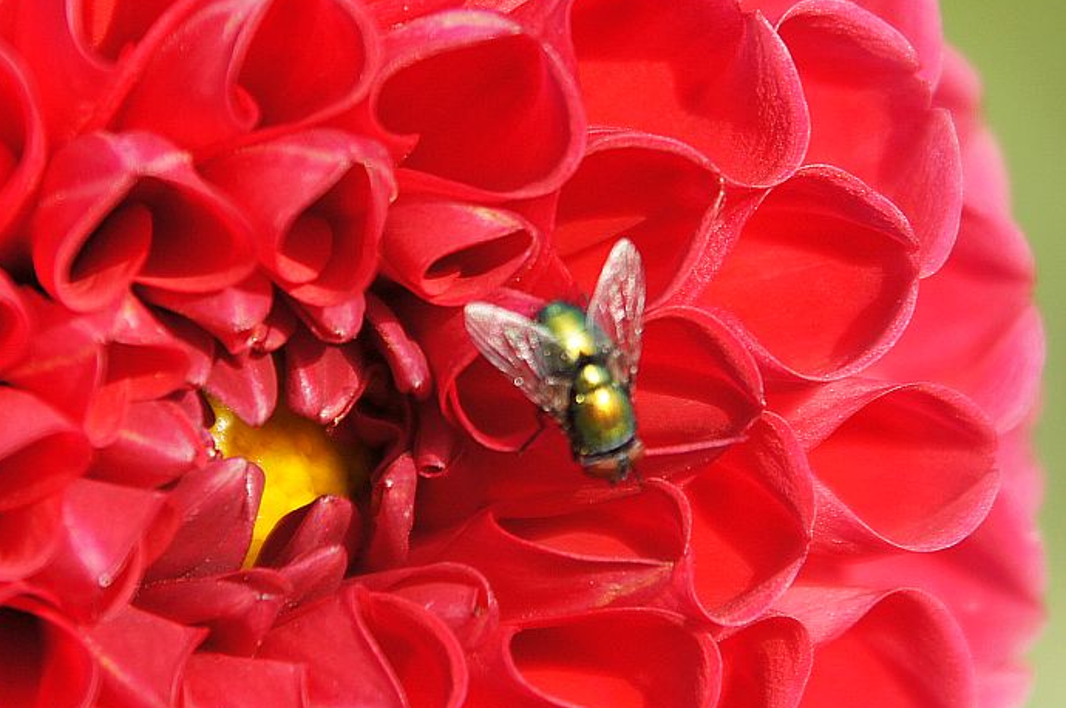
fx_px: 19752
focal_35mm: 668
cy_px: 337
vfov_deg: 2.1
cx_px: 450
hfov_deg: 3.1
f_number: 6.3
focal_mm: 300
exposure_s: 1/500
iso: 320
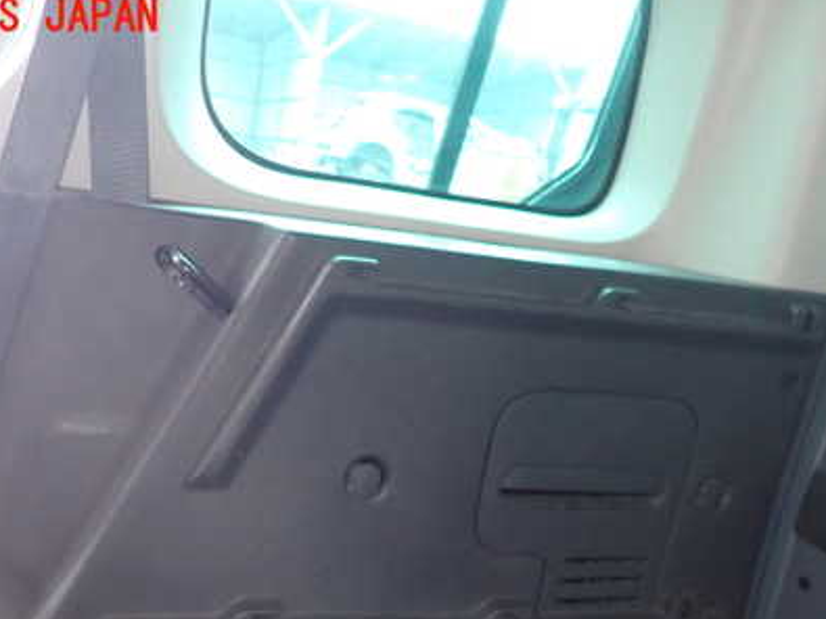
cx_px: 406
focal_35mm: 38
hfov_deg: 49.0
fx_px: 906
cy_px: 462
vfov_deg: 36.8
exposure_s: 1/30
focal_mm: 4.5
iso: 800
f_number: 2
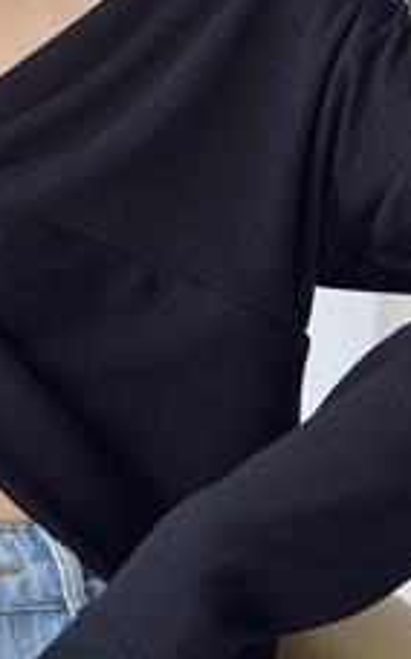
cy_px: -1
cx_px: -9
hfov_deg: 10.9
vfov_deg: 17.1
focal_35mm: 119
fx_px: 2138
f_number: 1.78
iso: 80
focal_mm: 6.86
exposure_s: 1/142
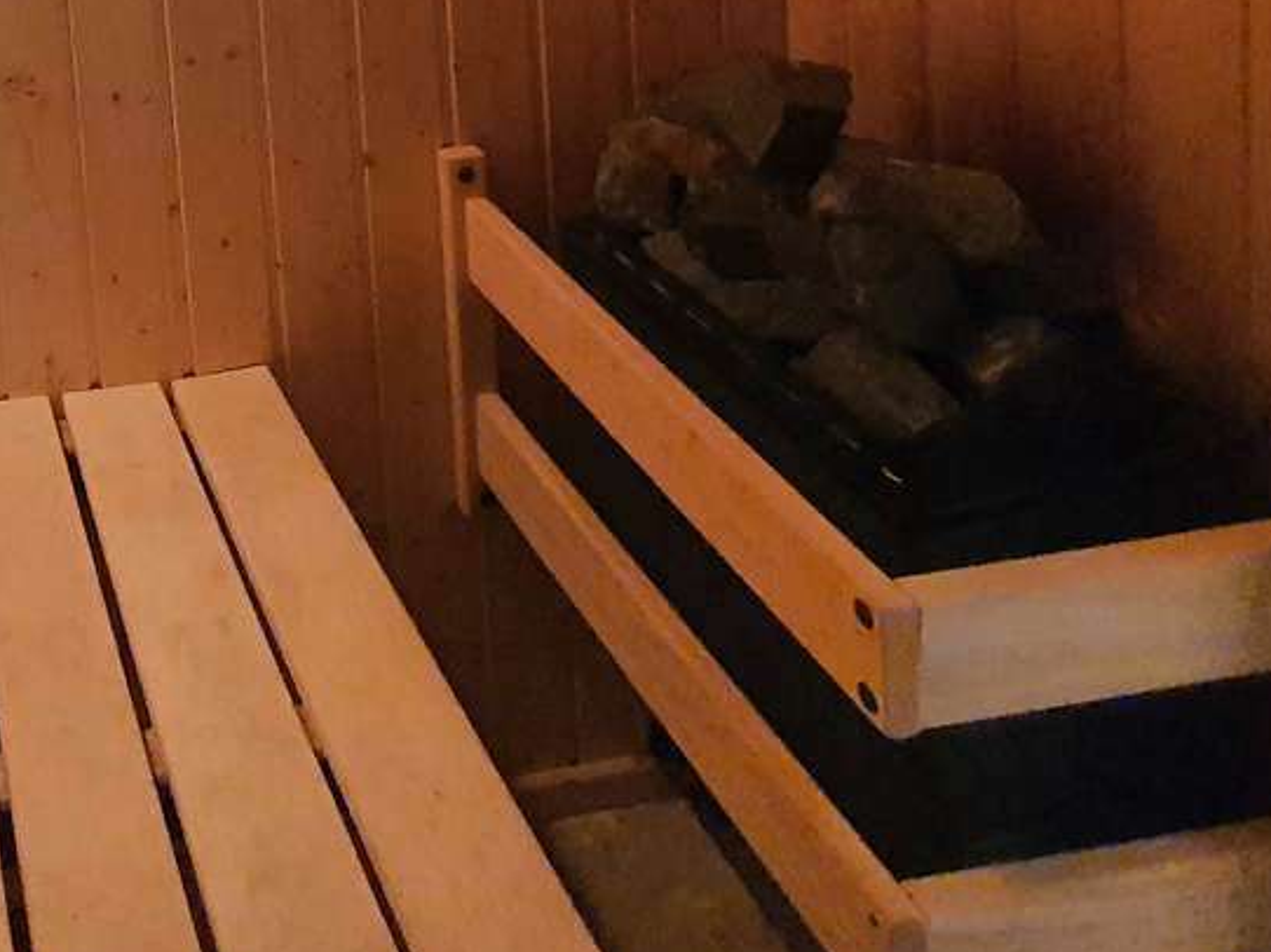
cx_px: -49
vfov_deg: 30.9
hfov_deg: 42.8
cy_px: -287
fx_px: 1321
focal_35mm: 36
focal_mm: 1.8
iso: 640
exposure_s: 1/33
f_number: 2.2
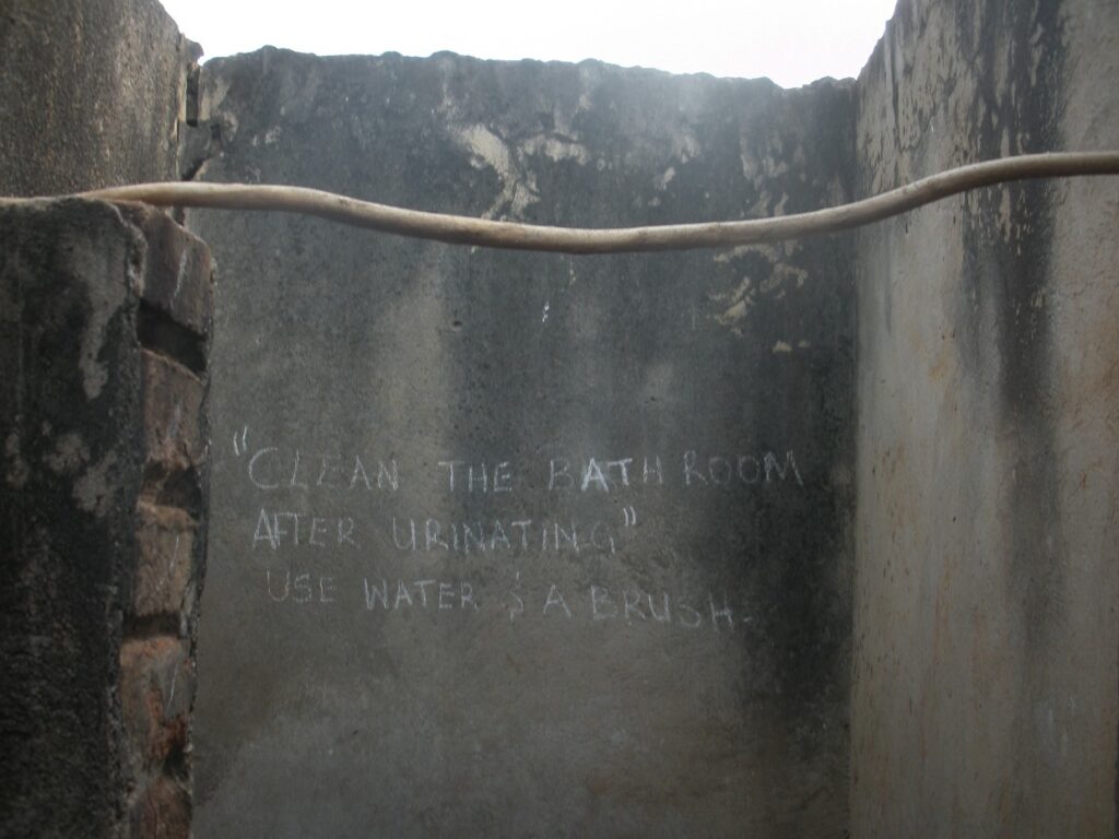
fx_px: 1131
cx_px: 560
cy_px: 420
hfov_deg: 52.6
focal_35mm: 35
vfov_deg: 40.7
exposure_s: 1/60
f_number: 3.5
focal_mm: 6.3
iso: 64
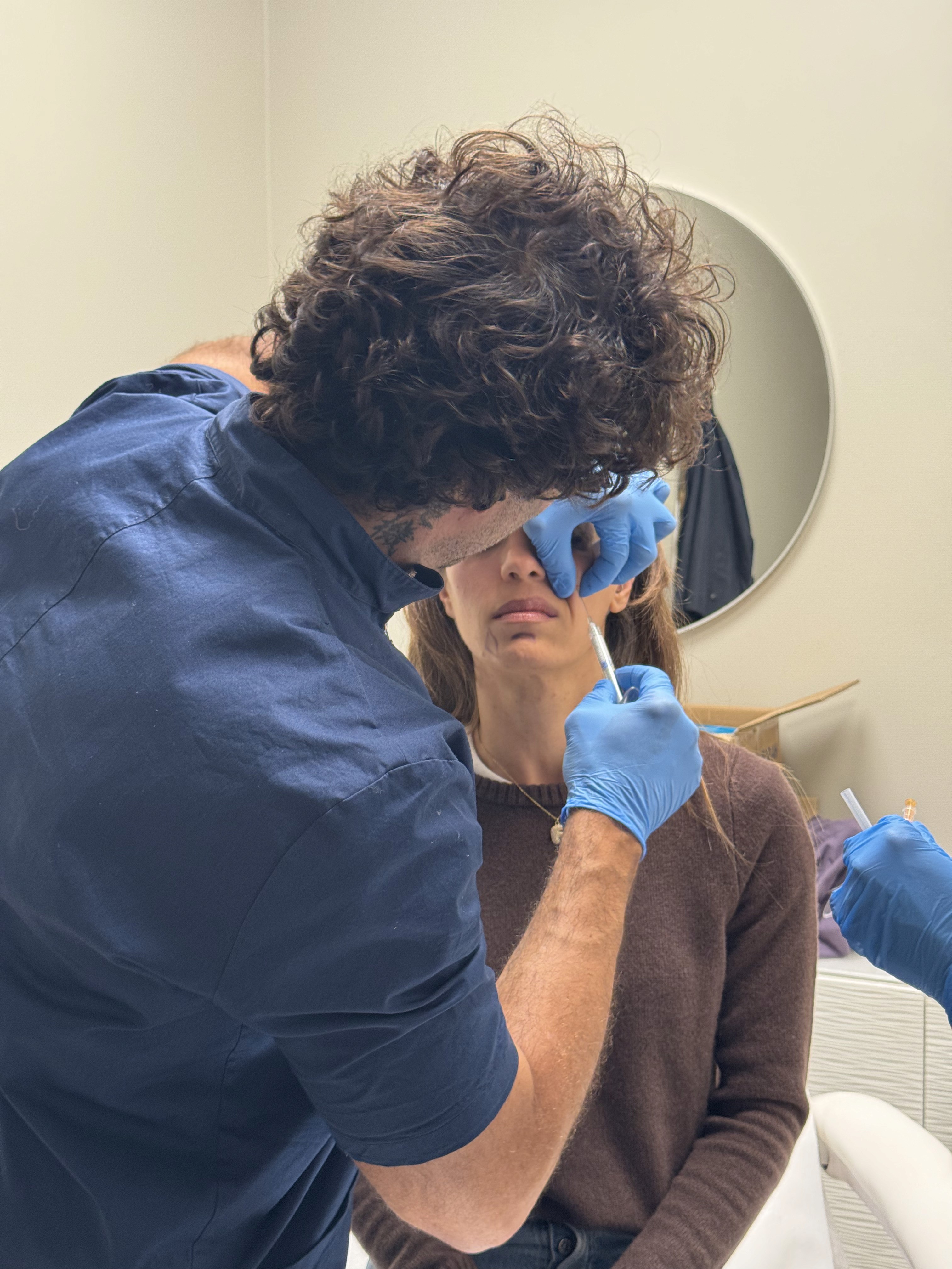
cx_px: 476
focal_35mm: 48
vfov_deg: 39.7
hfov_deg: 30.3
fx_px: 1760
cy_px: 634
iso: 100
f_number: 1.78
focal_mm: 6.76
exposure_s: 1/100
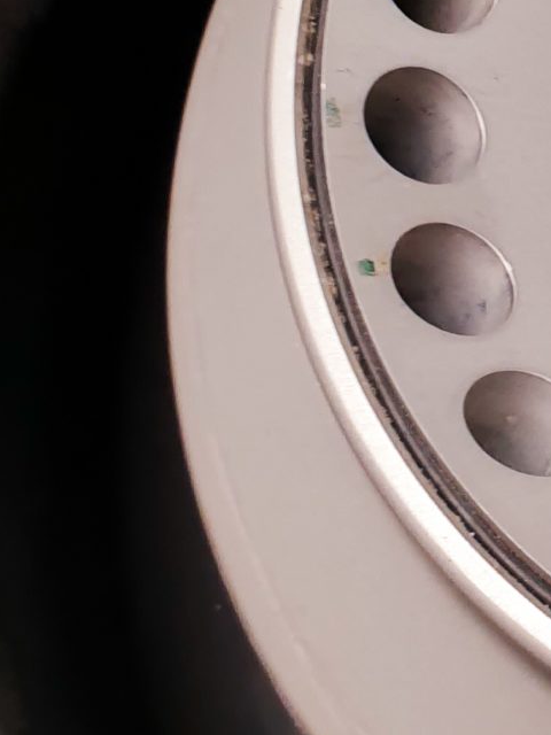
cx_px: 1081
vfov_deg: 18.7
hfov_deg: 12.6
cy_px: 121
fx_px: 2207
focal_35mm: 104
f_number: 2.4
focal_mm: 4.3
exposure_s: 1/50
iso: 50
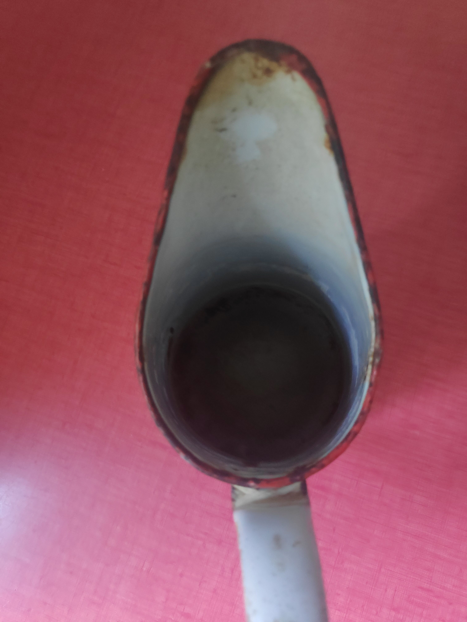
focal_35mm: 20
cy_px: 311
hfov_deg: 66.0
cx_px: 234
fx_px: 360
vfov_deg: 81.7
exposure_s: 1/25
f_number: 1.9
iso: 1044
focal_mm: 3.94
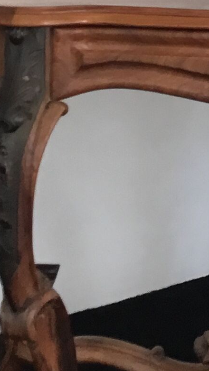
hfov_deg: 8.3
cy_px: -125
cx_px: 355
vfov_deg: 14.5
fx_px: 1389
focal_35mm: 141
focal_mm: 3.3
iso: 25
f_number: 2.4
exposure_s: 1/33
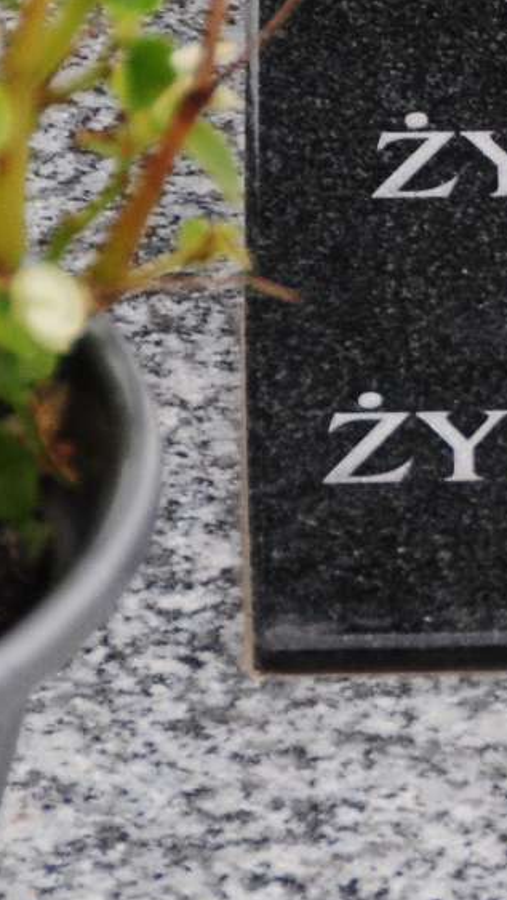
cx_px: 1299
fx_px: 12848
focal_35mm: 538
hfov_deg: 2.2
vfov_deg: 4.0
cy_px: 85
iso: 640
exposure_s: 1/320
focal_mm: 90
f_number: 7.1
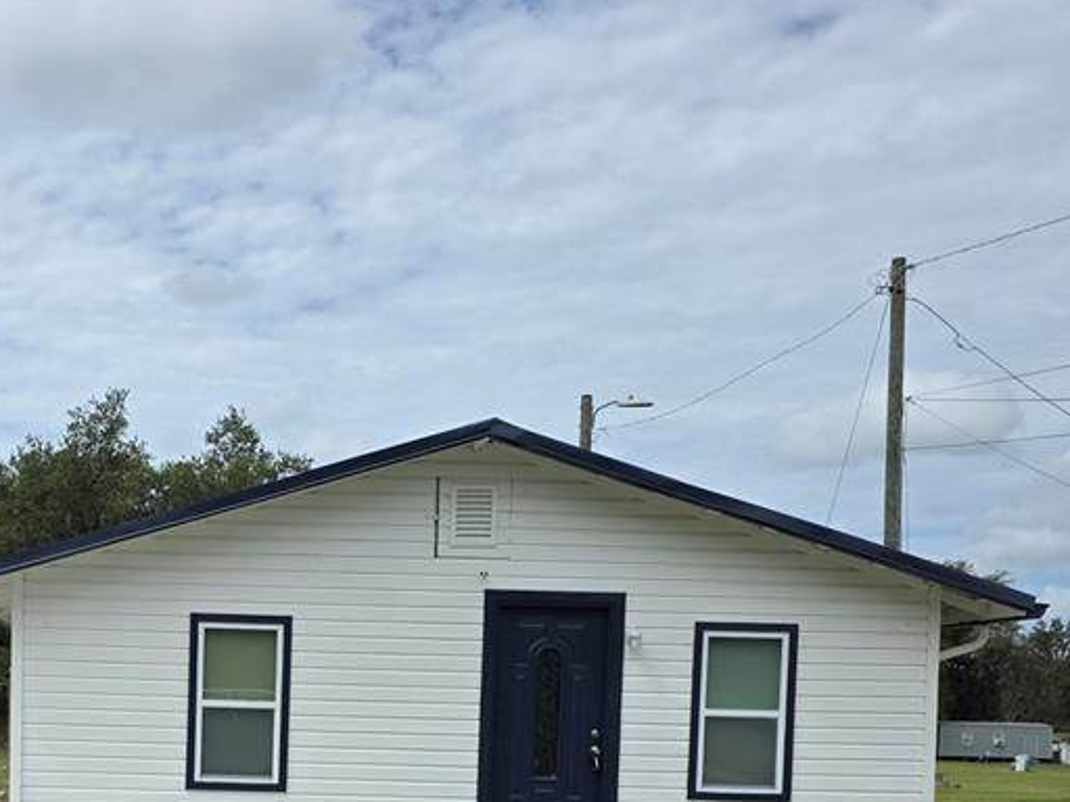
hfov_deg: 39.9
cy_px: 787
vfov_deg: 29.6
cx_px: 240
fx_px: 1422
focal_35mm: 46
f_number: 1.7
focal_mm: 6.3
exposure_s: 1/7944
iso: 50
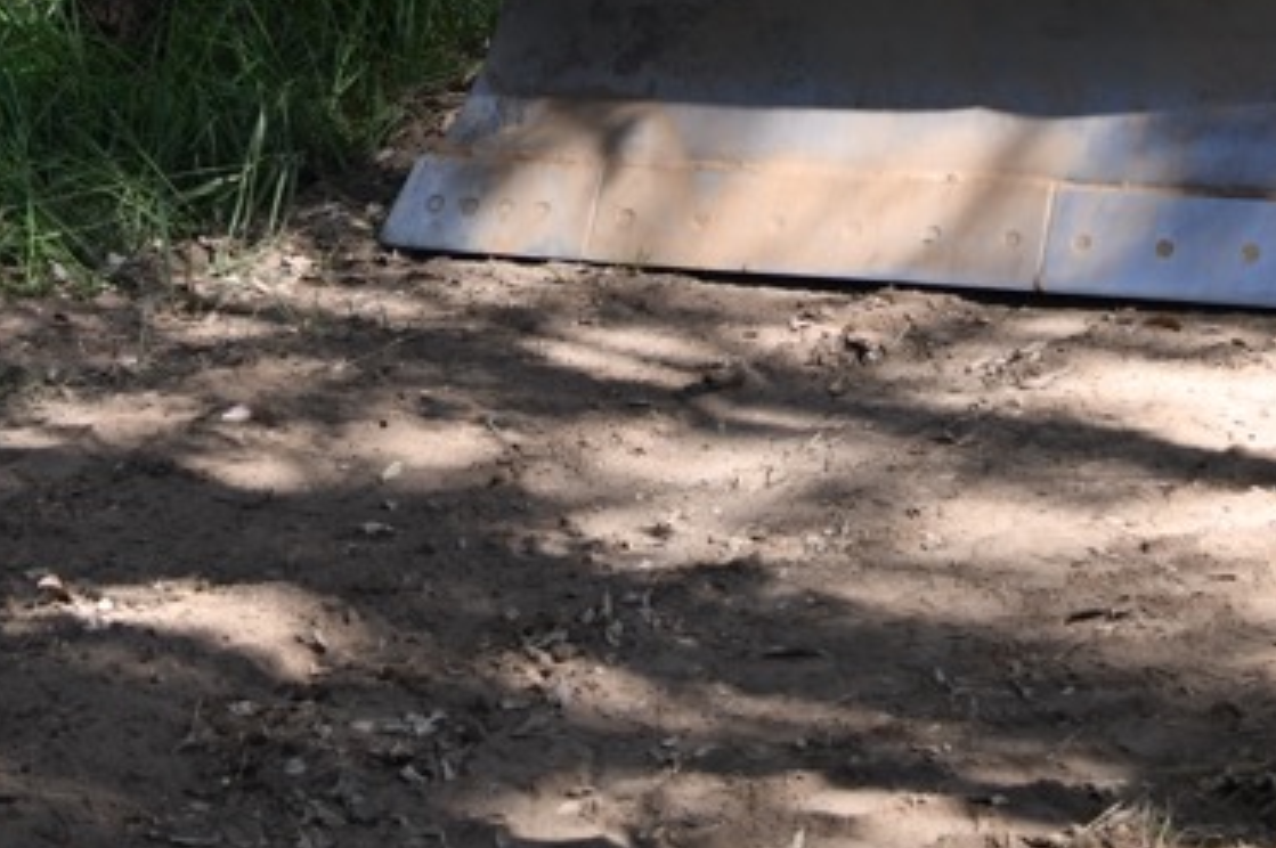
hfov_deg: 19.8
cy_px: -559
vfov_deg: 12.4
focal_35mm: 103
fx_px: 3647
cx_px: 554
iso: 400
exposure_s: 1/800
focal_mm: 30
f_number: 4
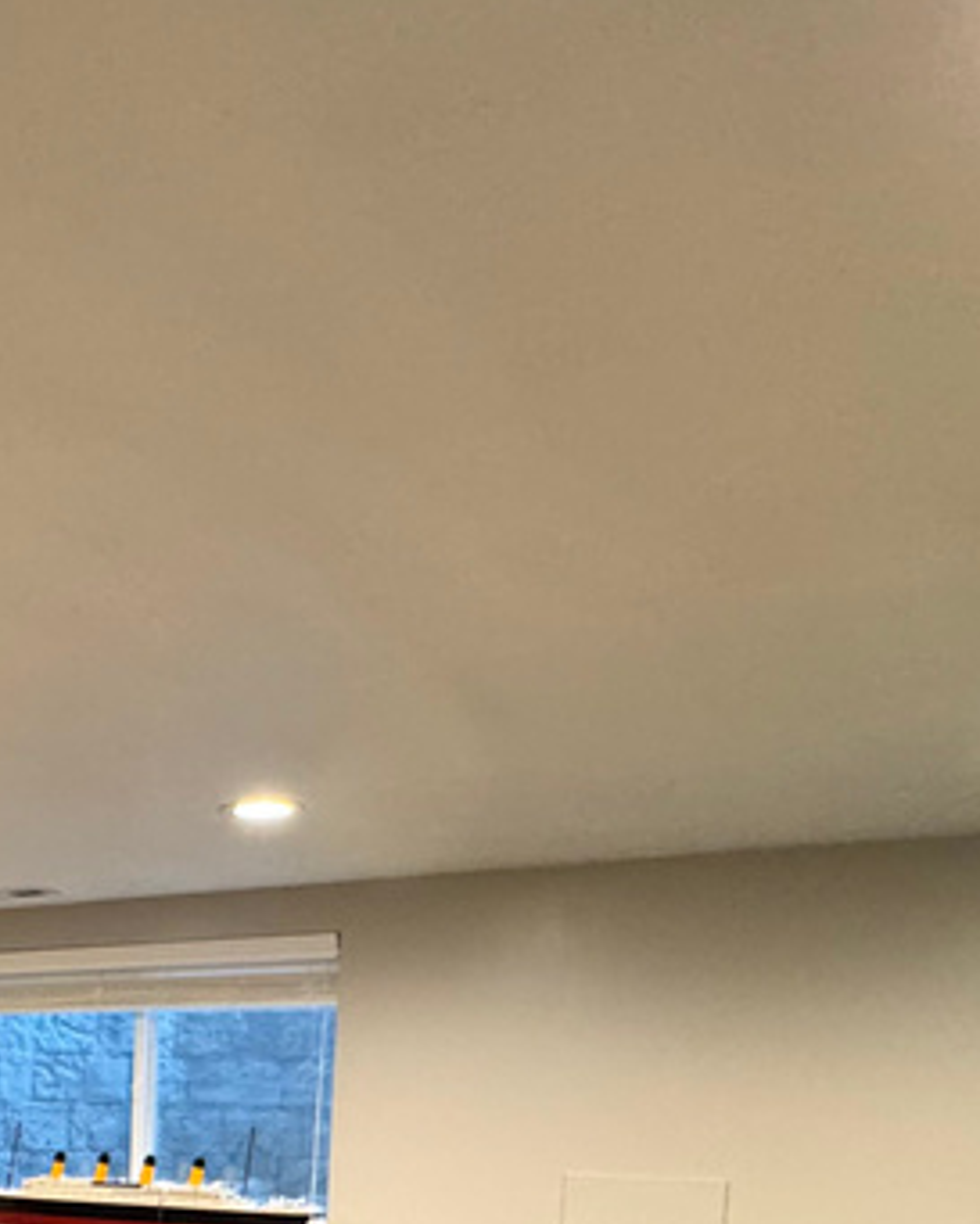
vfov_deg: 39.1
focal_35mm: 41
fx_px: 1486
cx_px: -43
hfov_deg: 32.9
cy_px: 1249
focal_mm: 2.22
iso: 640
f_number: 2.2
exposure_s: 1/60
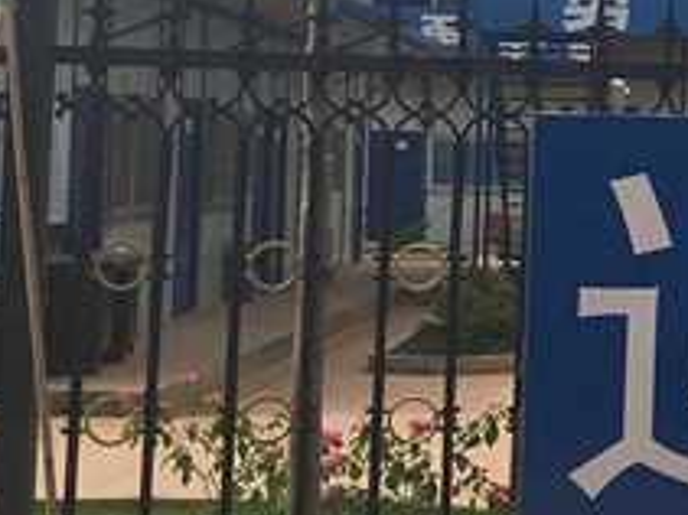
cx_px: 1229
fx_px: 2185
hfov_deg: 15.4
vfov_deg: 13.3
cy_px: 59
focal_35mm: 110
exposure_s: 1/1748
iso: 25
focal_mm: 4.15
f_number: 2.2
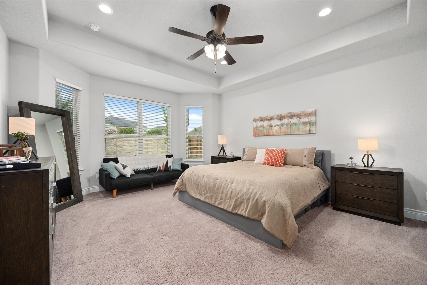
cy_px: 142
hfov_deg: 104.3
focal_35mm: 14
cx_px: 214
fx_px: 166
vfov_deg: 81.2
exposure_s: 1/25
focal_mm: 14
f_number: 8
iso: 800
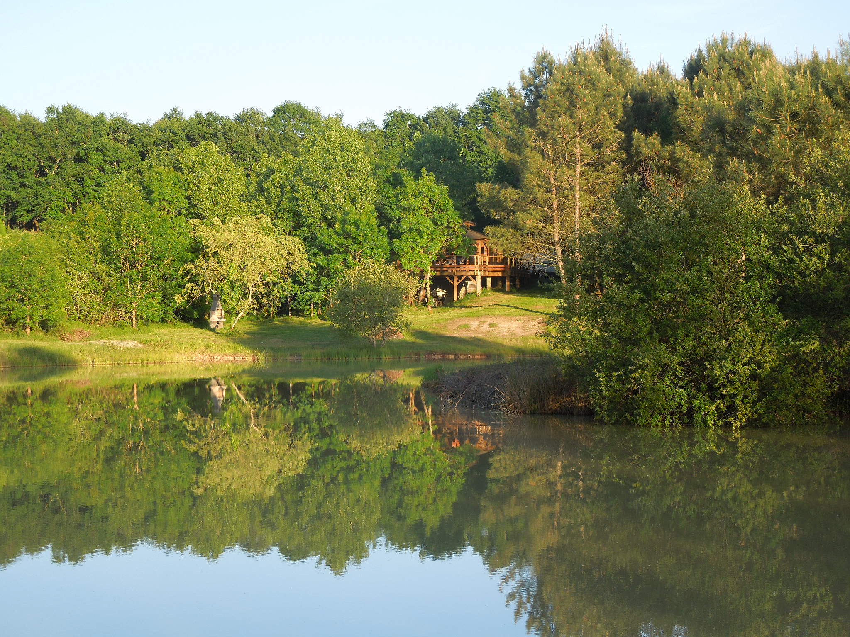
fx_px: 1694
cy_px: 318
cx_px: 425
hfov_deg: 28.2
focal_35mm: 69
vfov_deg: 21.3
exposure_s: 1/125
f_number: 4.4
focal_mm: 12.5
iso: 100
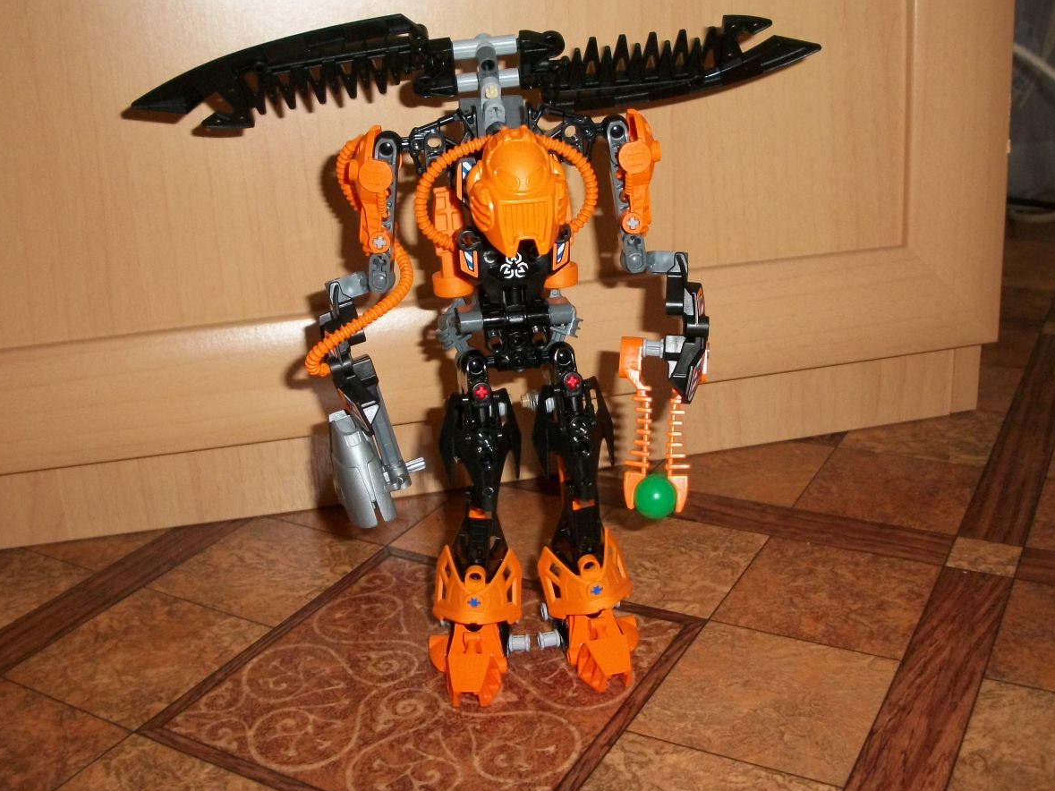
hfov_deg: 49.0
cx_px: 505
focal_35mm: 38
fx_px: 1158
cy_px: 371
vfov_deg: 37.7
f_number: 3.1
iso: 250
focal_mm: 6.3
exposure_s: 1/125
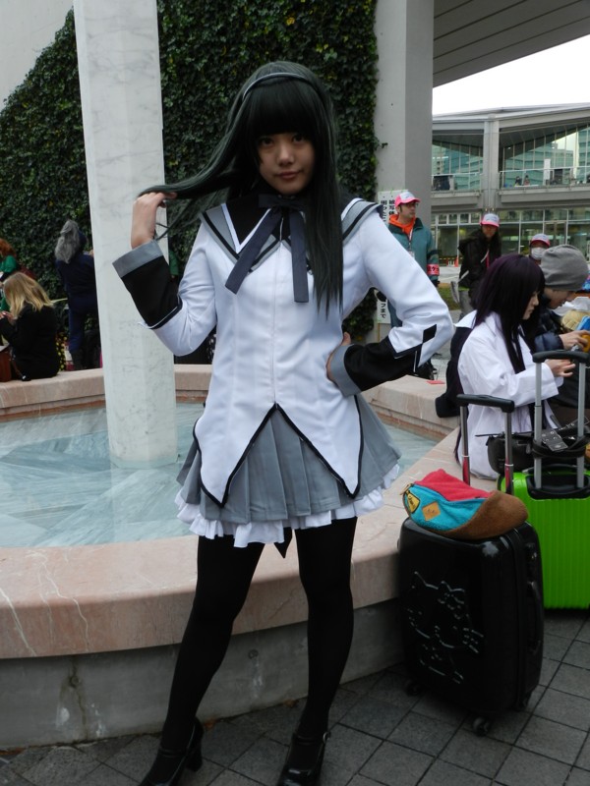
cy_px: 393
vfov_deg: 56.8
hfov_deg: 44.2
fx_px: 727
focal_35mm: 32
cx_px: 295
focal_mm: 5.6
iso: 160
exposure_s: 1/40
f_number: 3.7
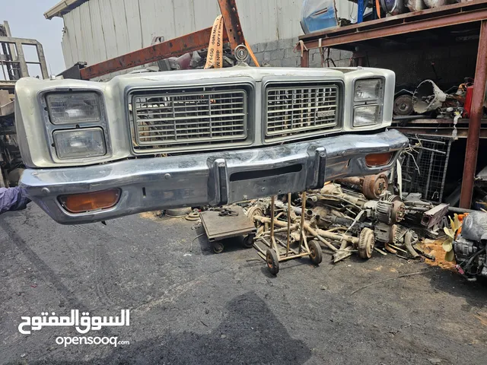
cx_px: 244
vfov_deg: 58.9
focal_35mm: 23
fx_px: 324
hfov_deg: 73.9
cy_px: 182
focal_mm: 6.3
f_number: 1.7
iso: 10
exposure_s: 1/426
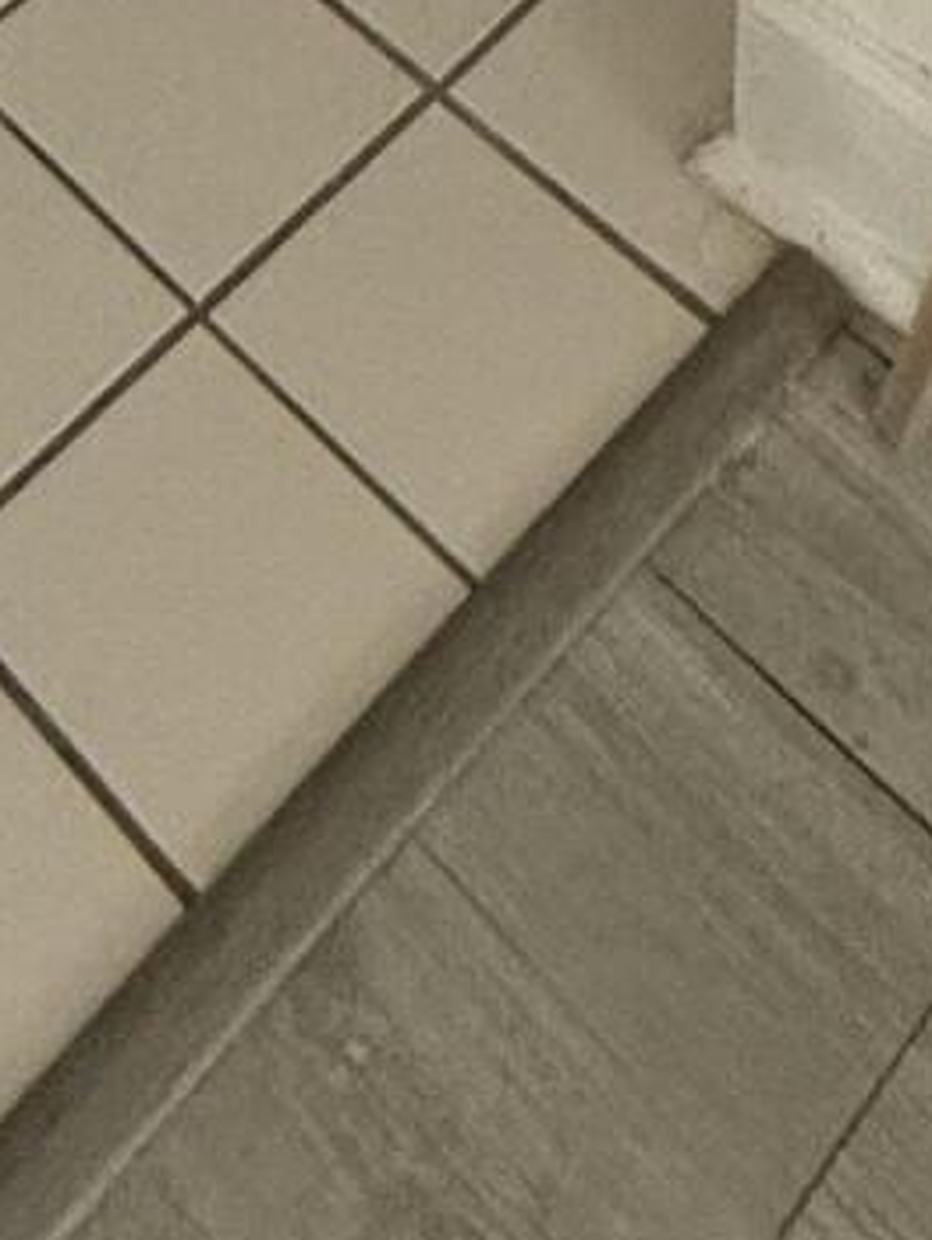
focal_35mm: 80
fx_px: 2868
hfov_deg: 17.4
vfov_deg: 13.6
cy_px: -1995
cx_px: -245
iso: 500
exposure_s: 1/60
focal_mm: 2.22
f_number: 2.2
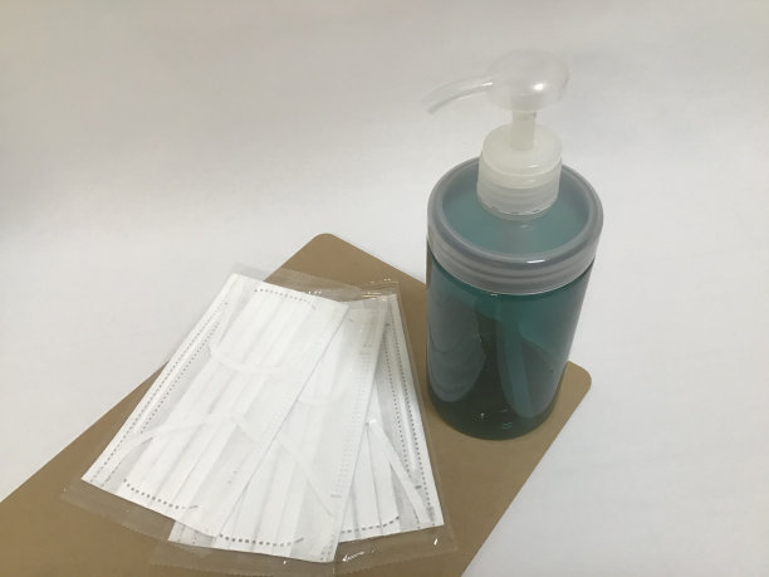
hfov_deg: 58.4
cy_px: 288
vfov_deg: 45.4
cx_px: 384
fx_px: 689
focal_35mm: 31
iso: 100
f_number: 2.4
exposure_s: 1/30
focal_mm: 3.3
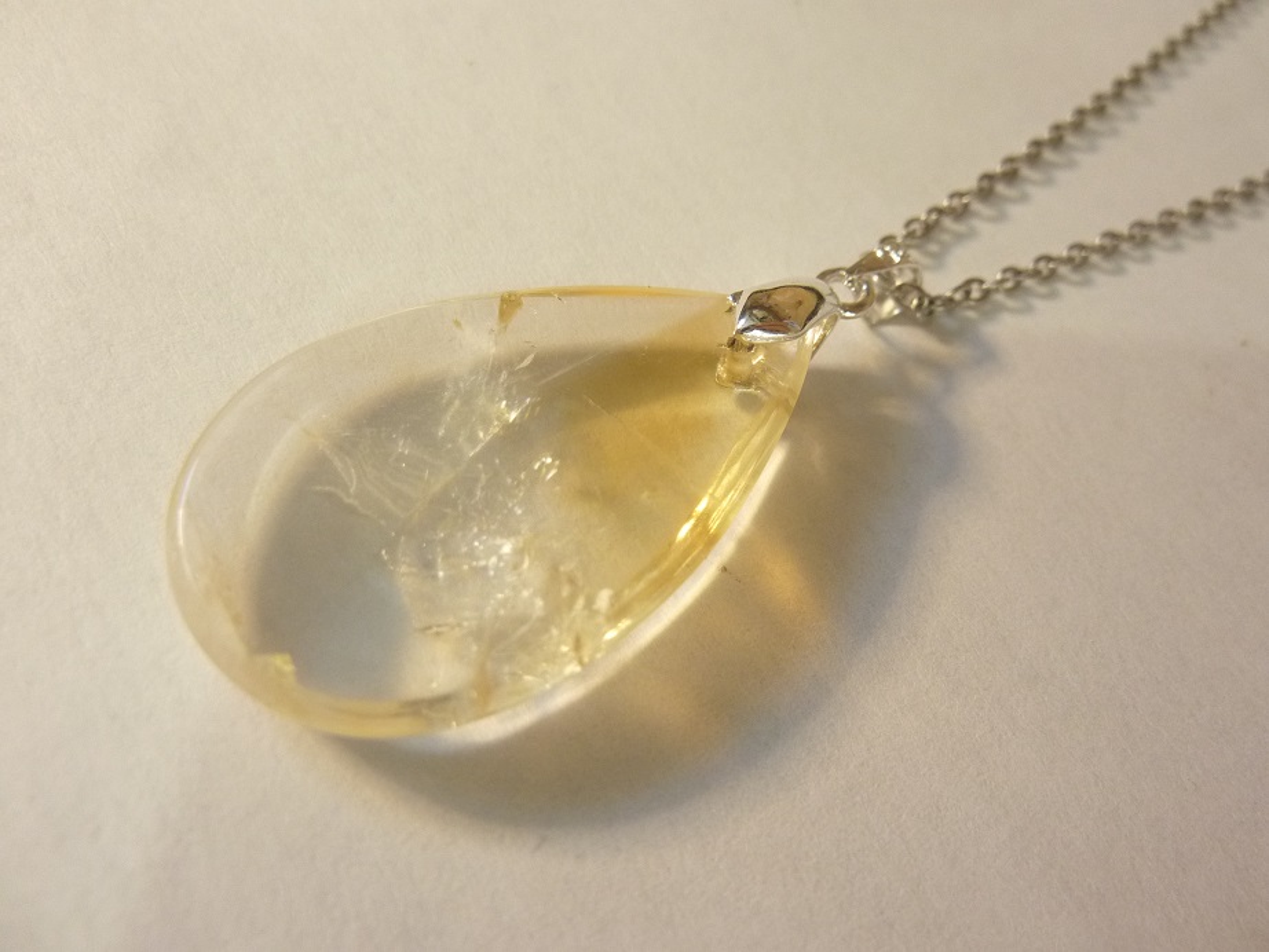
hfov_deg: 69.4
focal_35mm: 25
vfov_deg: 54.9
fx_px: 917
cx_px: 634
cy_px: 476
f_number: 3.3
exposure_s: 1/30
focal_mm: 4.1
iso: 320
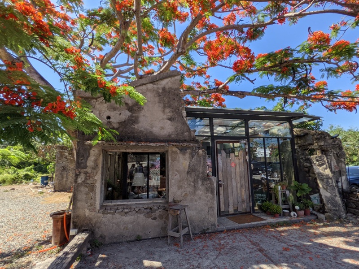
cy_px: 134
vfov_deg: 78.1
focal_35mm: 16
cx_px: 180
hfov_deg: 94.5
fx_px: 166
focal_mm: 2.22
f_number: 2.2
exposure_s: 1/778
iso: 35
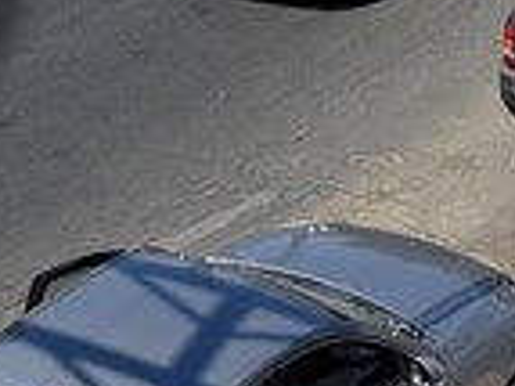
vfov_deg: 7.2
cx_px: 115
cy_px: -693
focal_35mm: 186
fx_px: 2765
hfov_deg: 10.6
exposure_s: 1/2513
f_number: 1.6
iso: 50
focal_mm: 5.96
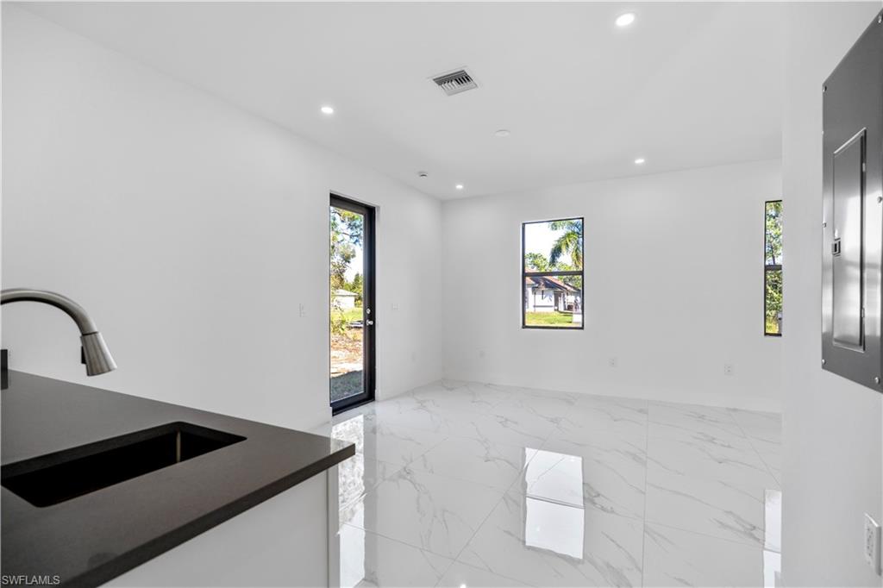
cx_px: 442
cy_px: 294
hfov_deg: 96.8
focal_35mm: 16
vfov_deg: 73.7
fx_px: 392
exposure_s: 1/160
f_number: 4
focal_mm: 16
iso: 125
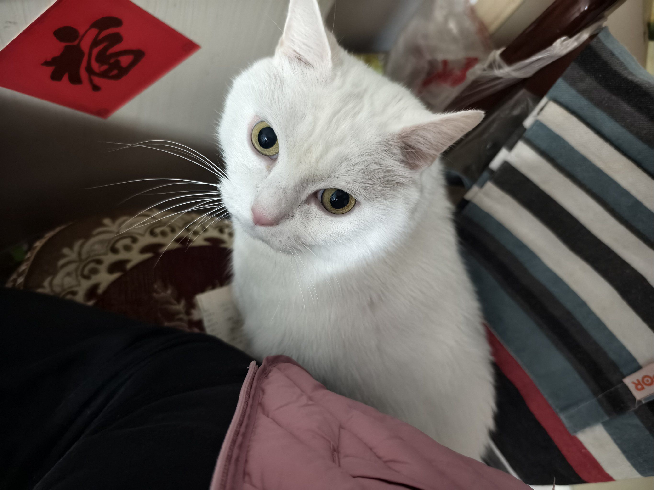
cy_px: 245
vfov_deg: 58.9
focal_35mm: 23
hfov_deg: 73.9
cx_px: 327
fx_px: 435
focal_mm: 5.6
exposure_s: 1/20
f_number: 1.57
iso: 1975
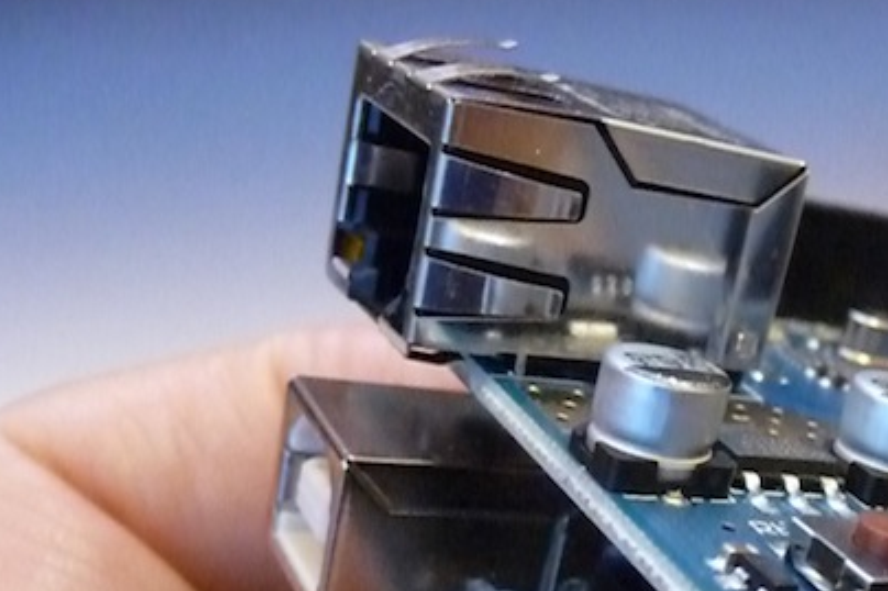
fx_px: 1455
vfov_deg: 21.9
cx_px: 814
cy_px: 624
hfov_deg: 32.1
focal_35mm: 59
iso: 1600
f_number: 3.3
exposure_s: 1/80
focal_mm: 4.7
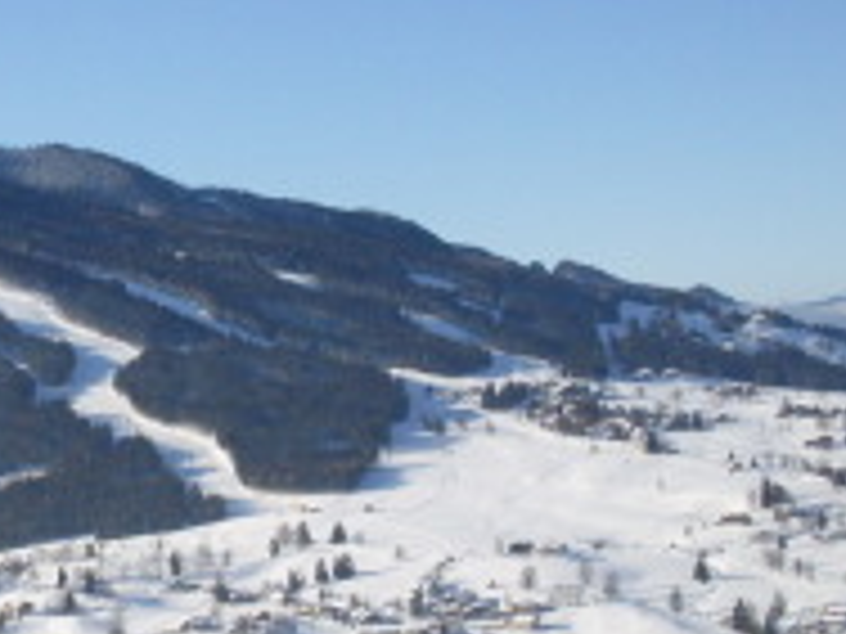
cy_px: 373
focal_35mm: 97
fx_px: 2371
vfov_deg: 15.2
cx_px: -144
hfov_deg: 19.2
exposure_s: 1/250
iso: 80
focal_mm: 6.3
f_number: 8.4
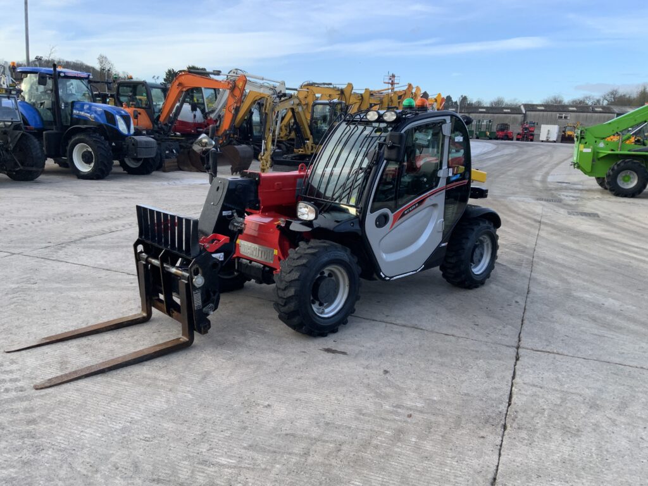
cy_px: 243
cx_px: 324
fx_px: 543
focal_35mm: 29
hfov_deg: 61.7
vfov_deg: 48.2
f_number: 1.8
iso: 16
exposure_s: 1/353
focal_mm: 3
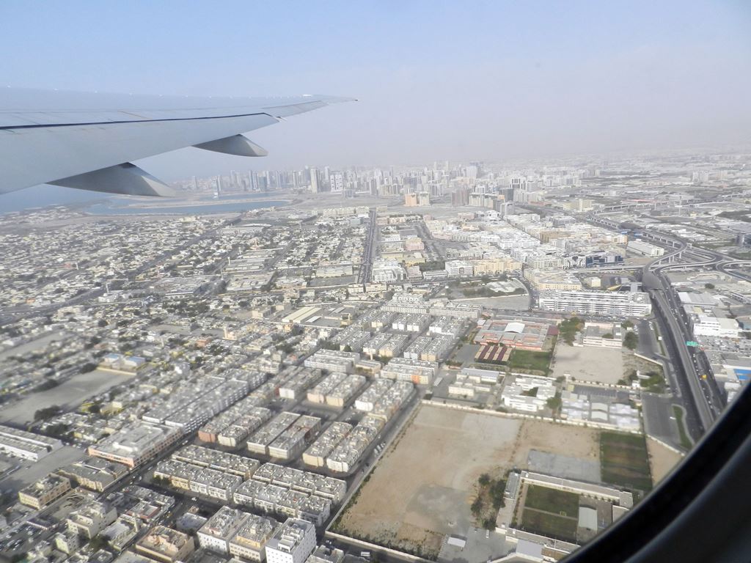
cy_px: 282
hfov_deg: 73.9
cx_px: 376
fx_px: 499
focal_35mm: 23
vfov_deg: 58.9
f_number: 4
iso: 160
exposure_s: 1/800
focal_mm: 4
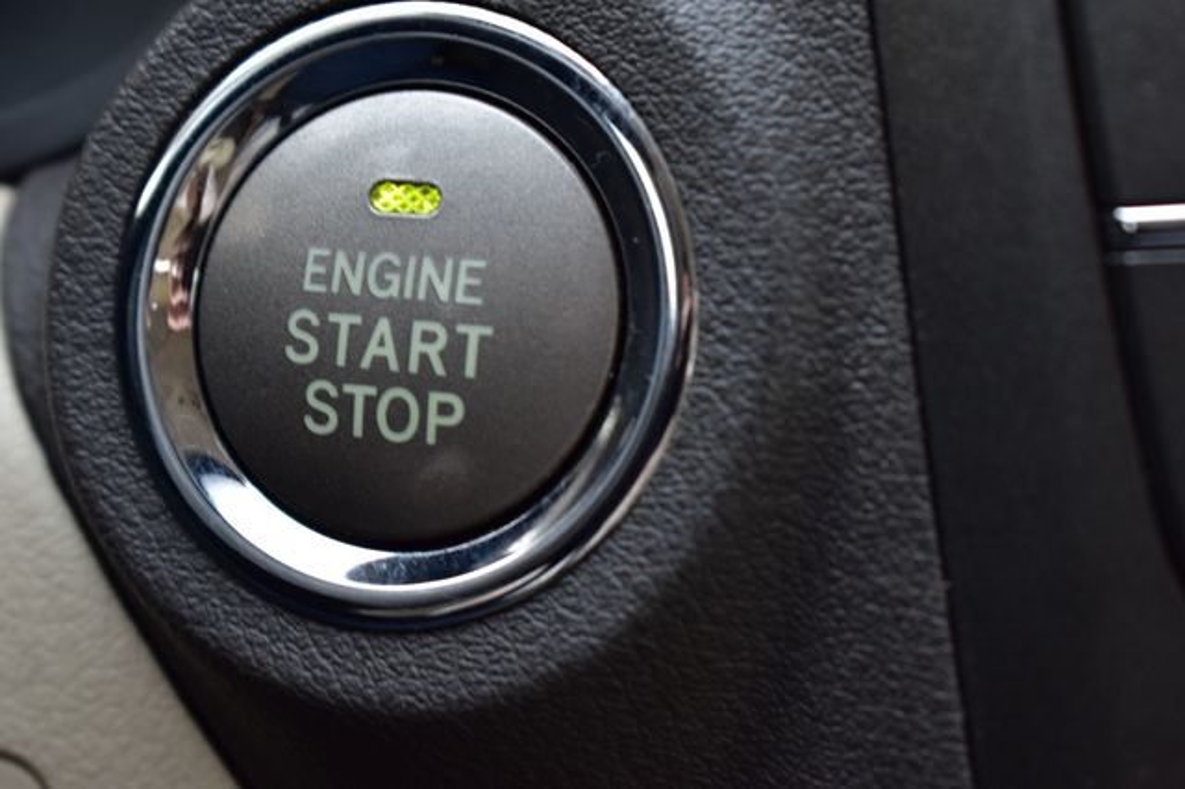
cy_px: 394
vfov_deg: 16.5
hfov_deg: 24.6
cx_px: 592
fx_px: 2714
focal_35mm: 82
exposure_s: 1/20
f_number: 6.3
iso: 400
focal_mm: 55
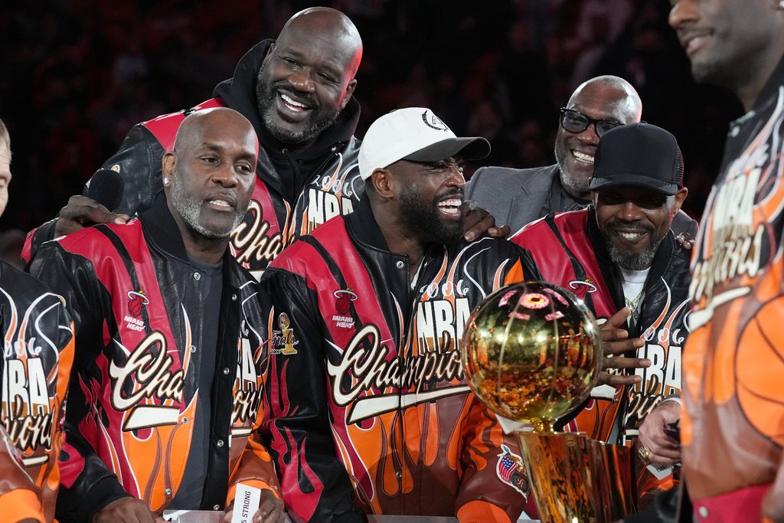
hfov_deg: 13.9
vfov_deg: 9.3
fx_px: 3223
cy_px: 262
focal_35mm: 148
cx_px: 392
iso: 4000
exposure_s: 1/500
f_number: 4
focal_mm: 99
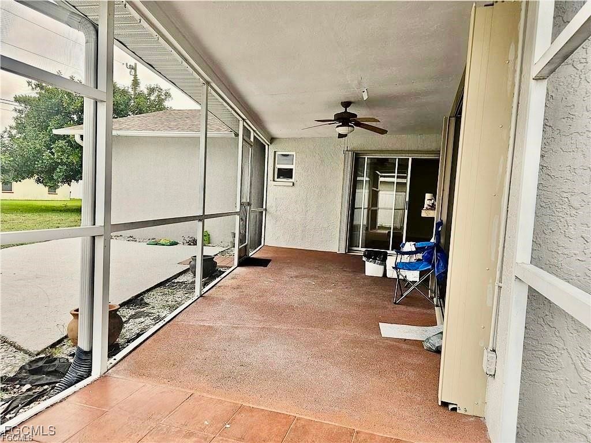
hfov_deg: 73.9
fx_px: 393
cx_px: 296
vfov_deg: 58.9
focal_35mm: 23
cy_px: 222
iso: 32
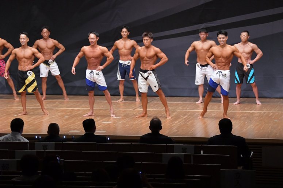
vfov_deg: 9.1
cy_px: 94
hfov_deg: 13.7
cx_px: 142
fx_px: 1179
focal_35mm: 150
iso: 6400
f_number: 5.6
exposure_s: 1/400
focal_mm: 100
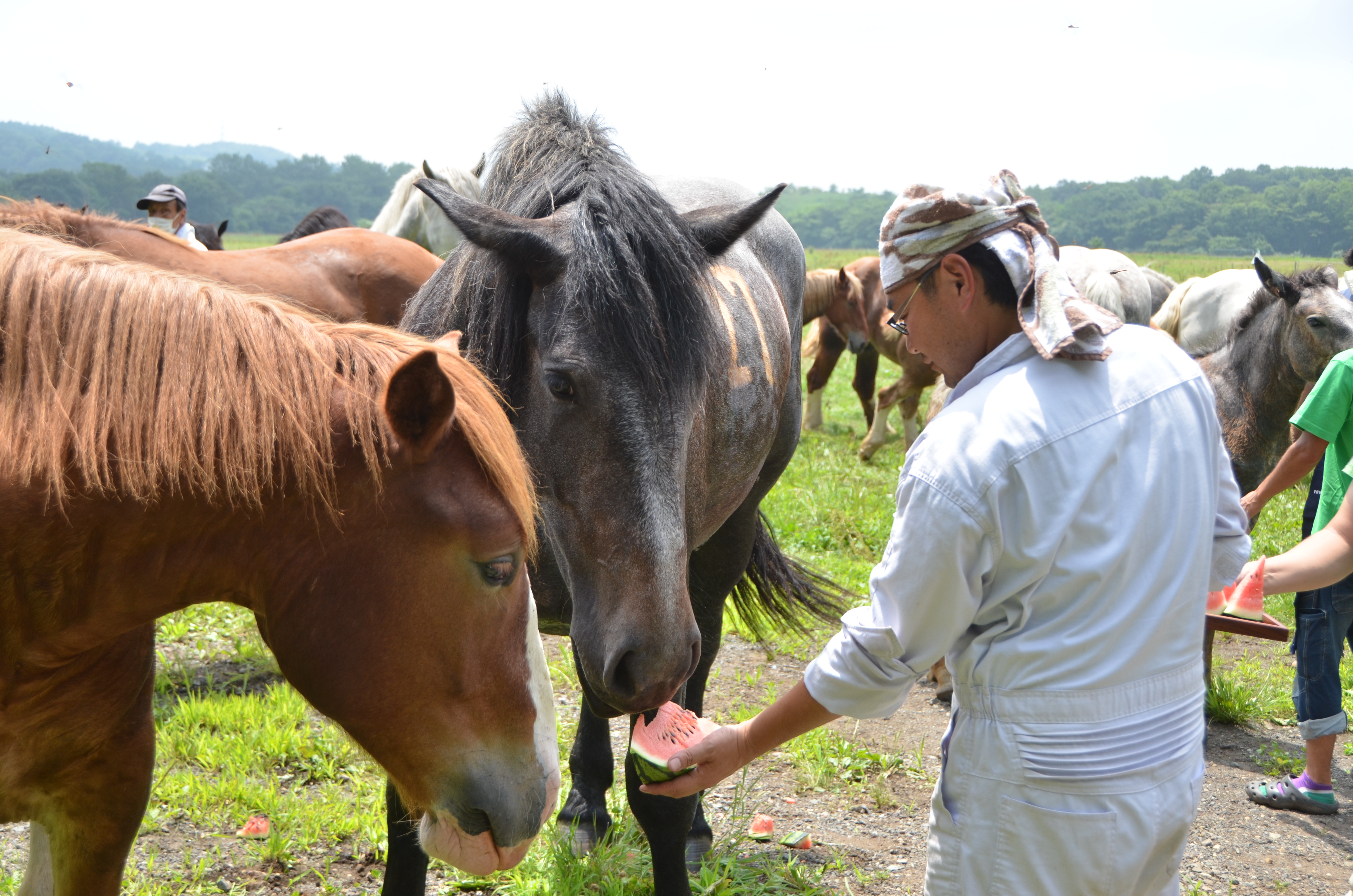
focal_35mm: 48
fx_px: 1800
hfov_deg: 41.2
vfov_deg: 28.0
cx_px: 676
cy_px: 448
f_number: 6.3
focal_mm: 32
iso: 220
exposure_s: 1/640
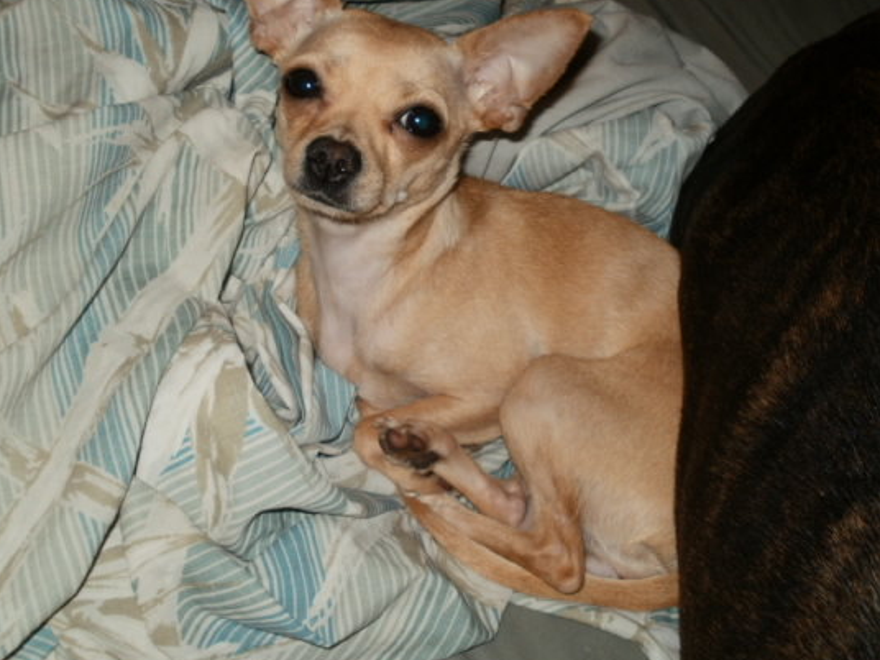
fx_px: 1093
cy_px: 343
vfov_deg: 33.6
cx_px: 447
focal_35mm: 43
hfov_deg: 43.8
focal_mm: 6.3
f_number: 3.5
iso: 125
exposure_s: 1/30
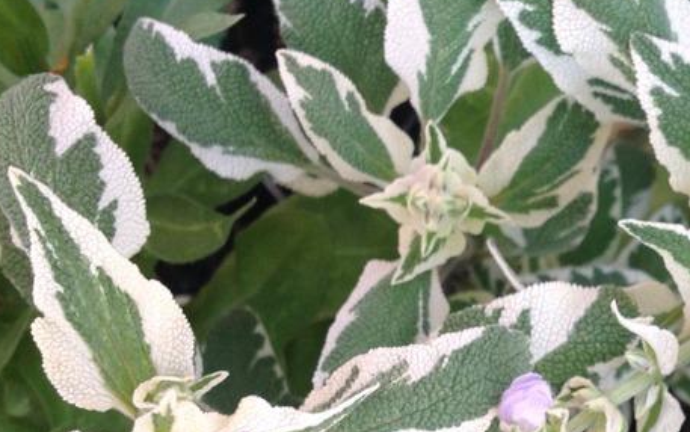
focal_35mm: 81
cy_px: 301
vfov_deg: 16.1
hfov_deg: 24.7
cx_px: 625
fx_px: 1524
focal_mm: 4.28
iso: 50
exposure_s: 1/60
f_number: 2.4
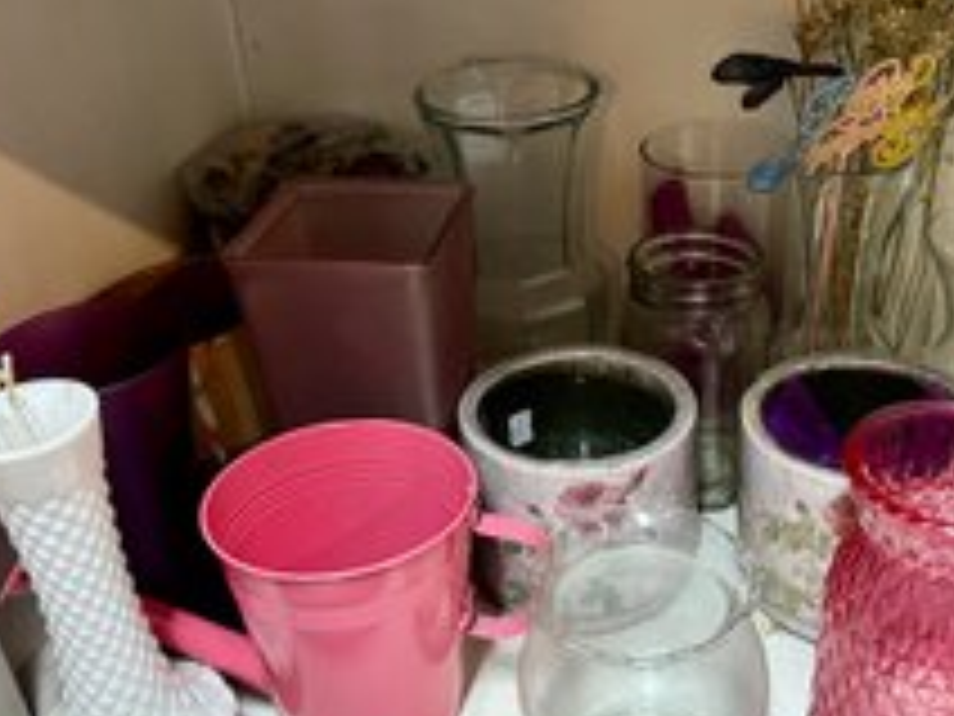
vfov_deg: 34.3
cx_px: 565
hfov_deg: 44.6
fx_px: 1157
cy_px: 349
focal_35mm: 42
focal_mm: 5.7
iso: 320
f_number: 1.5
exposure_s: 1/60
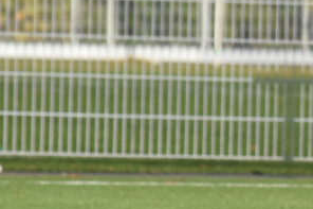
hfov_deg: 1.8
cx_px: 431
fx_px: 9923
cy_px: 119
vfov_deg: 1.2
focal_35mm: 1142
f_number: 8
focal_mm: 220
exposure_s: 1/4000
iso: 2000
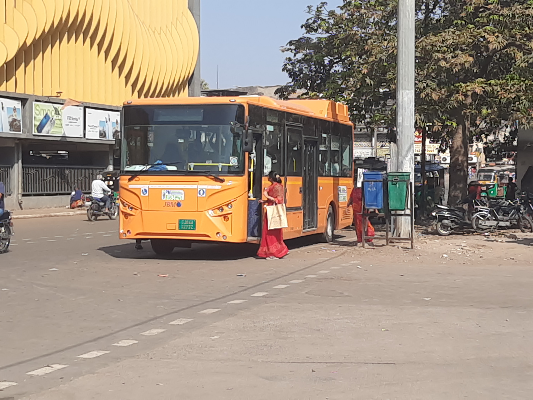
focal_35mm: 26
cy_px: 200
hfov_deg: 67.3
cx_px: 266
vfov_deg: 53.1
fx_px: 400
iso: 40
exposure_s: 1/2364
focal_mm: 3.93
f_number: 1.7
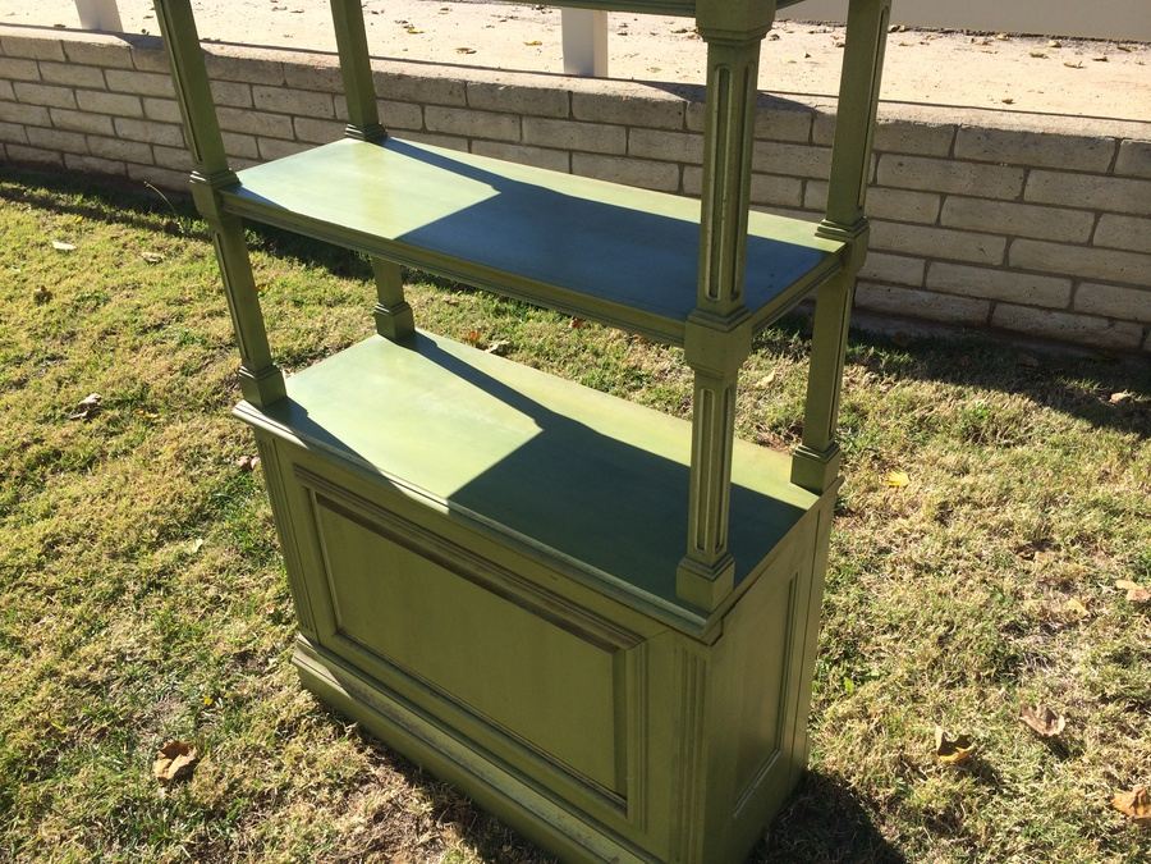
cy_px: 432
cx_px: 576
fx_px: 998
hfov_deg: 60.0
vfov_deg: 46.8
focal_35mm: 30
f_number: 2.2
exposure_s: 1/1325
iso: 32
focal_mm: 4.12
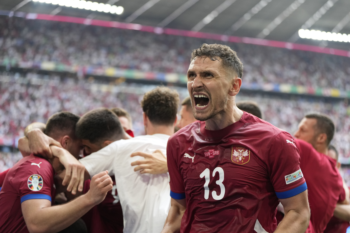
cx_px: 175
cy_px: 116
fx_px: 681
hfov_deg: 28.8
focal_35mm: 70
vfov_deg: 19.5
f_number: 2.8
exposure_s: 1/2500
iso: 2500
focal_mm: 70
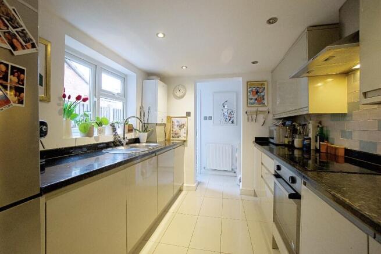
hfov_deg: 100.4
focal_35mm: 15
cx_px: 190
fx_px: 159
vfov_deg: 77.4
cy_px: 127
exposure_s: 1/160
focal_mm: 10
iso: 3200
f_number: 4
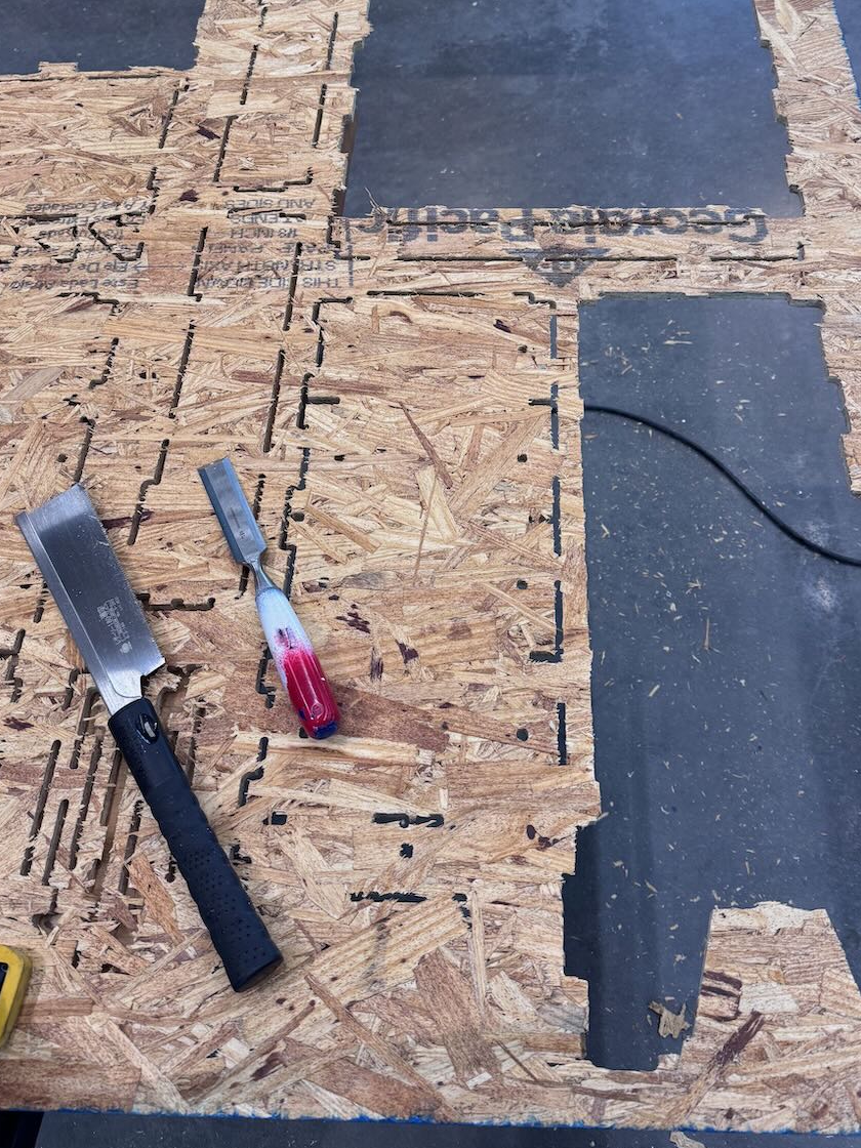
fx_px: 995
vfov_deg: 59.6
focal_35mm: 30
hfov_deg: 46.7
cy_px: 470
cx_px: 482
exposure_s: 1/120
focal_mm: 6.76
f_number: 1.78
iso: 160
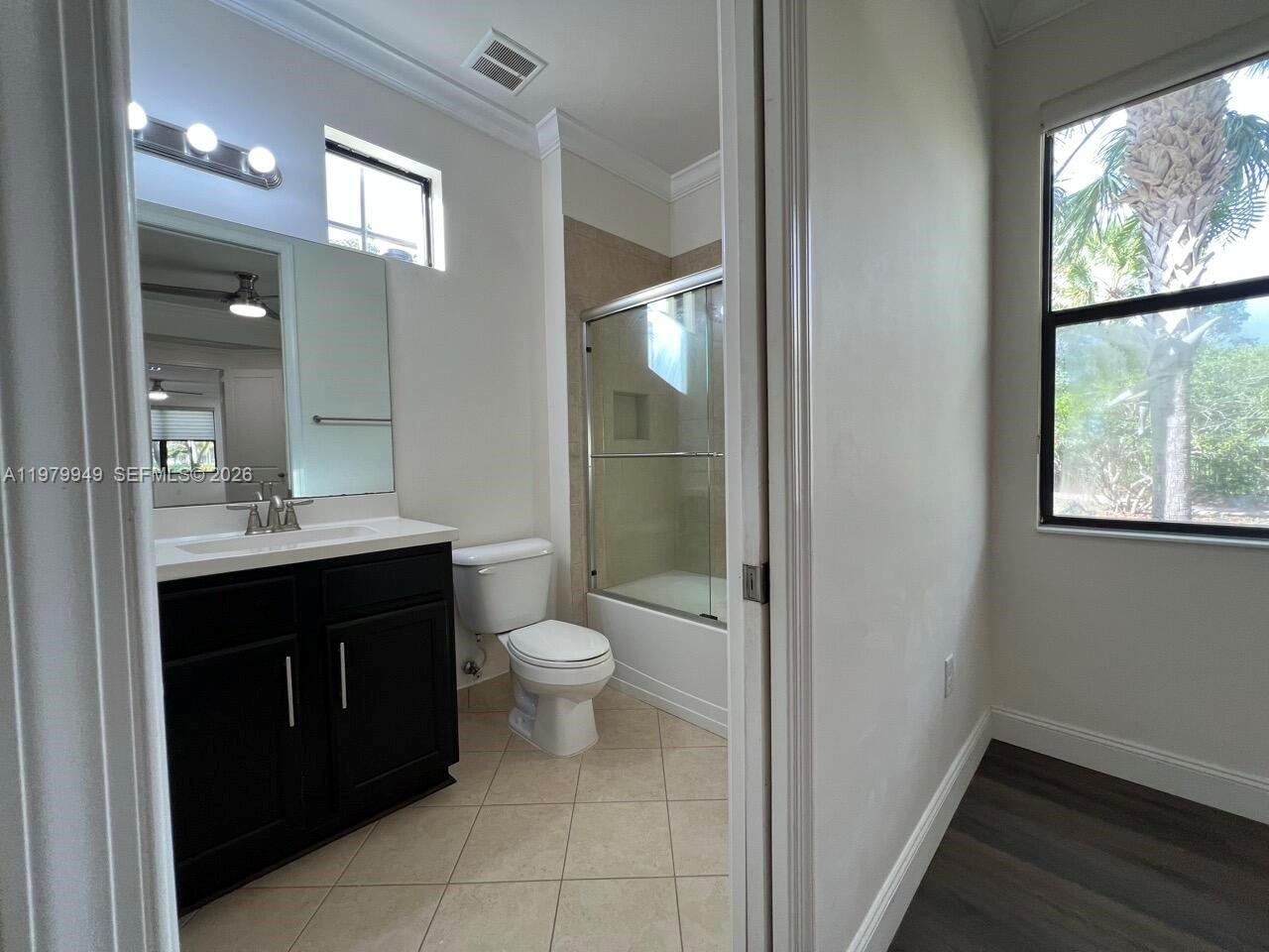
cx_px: 634
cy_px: 476
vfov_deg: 89.9
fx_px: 477
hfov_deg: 106.2
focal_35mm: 13
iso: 125
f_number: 1.8
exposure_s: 1/120
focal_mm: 1.57
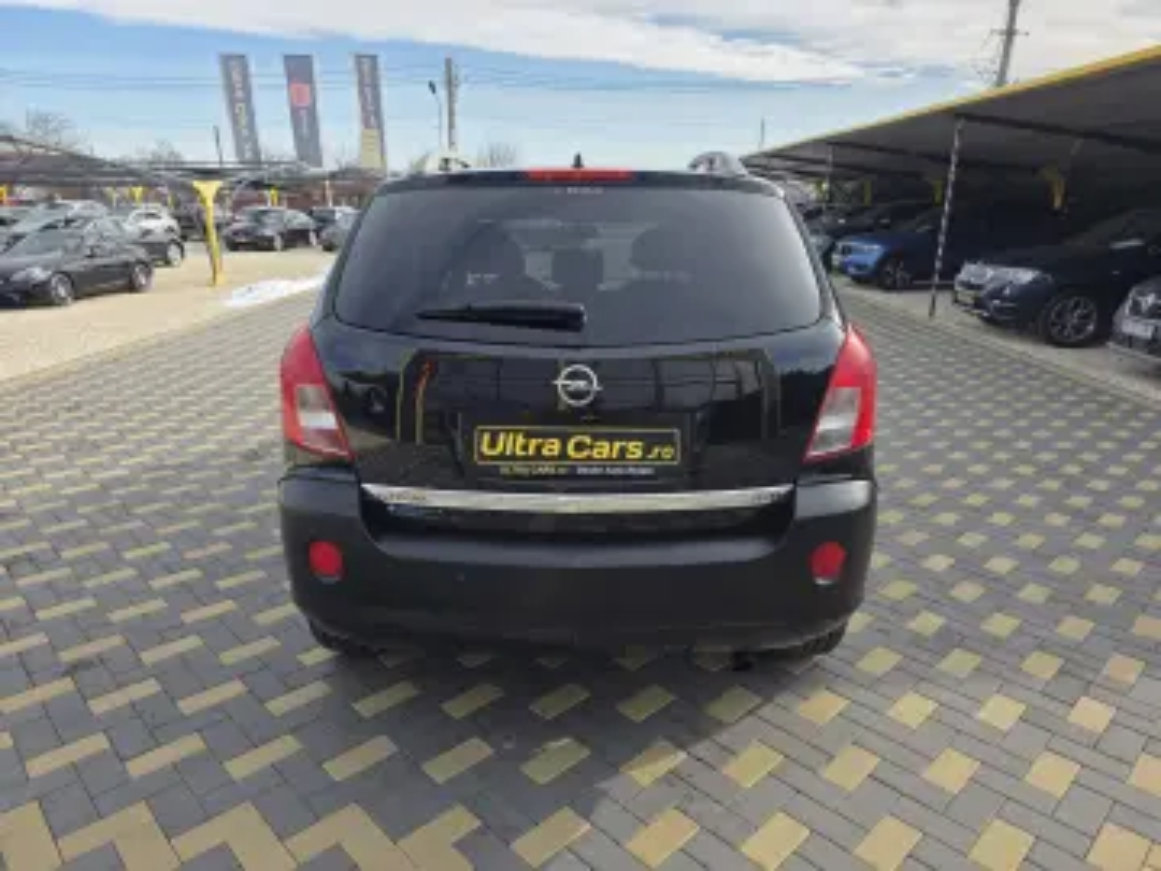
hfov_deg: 73.9
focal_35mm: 23
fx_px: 771
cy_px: 436
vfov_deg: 58.9
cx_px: 580
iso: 80
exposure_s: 1/3160
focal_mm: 6.25
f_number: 1.7
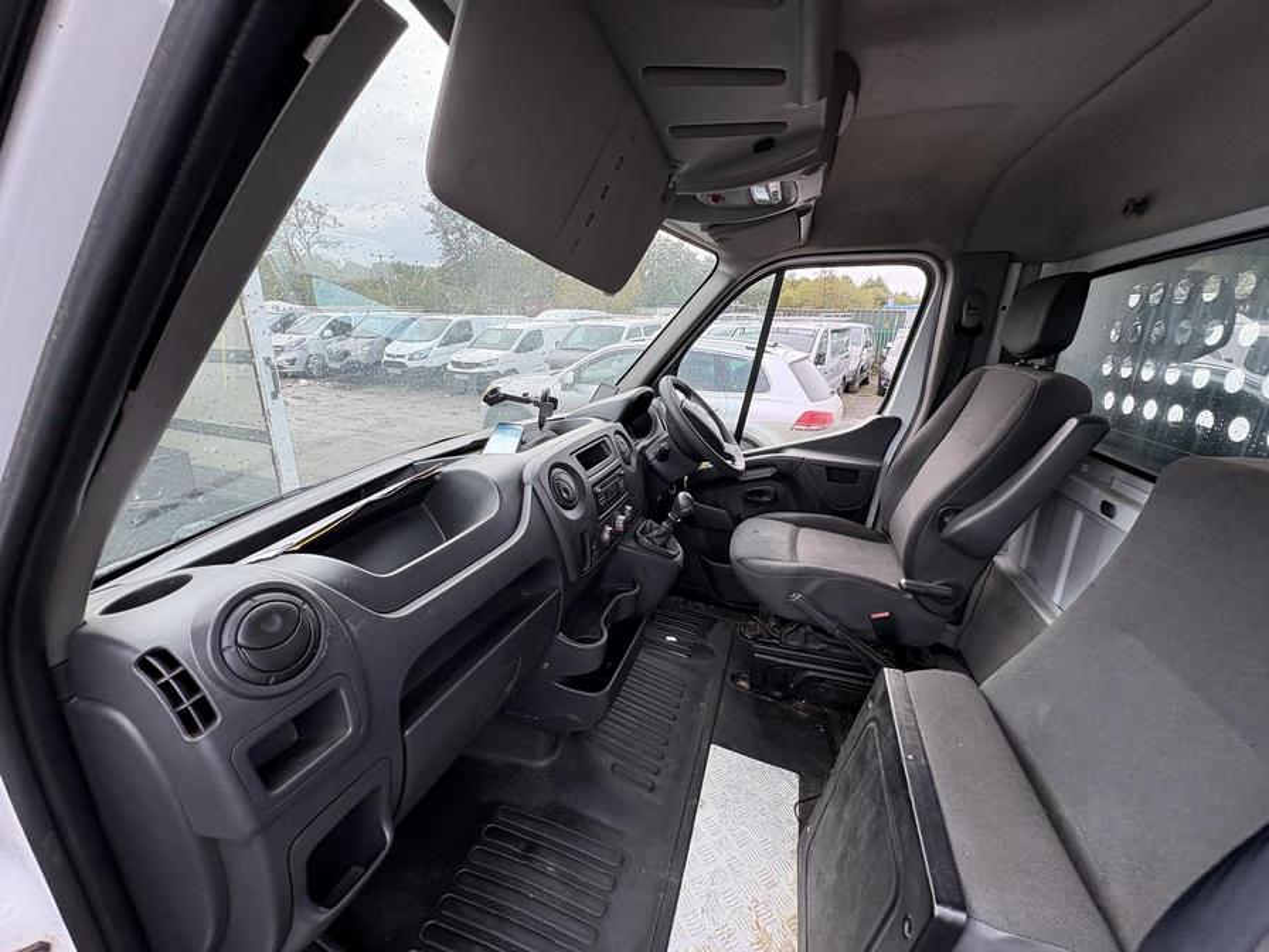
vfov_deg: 85.7
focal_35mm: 14
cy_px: 476
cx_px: 634
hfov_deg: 102.1
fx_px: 513
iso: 50
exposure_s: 1/131
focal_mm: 2.22
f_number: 2.2
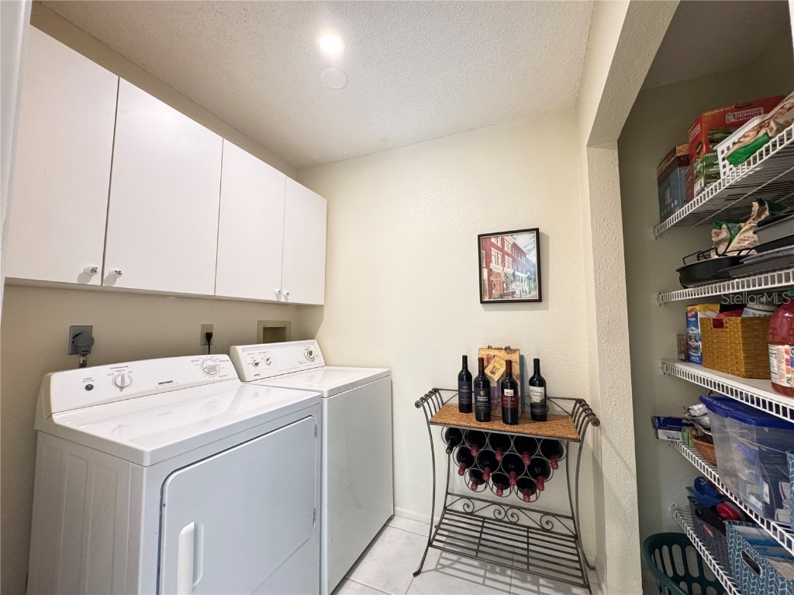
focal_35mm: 14
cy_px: 298
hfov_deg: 102.1
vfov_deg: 85.7
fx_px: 321
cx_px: 397
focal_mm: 2.22
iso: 400
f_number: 2.2
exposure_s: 1/60
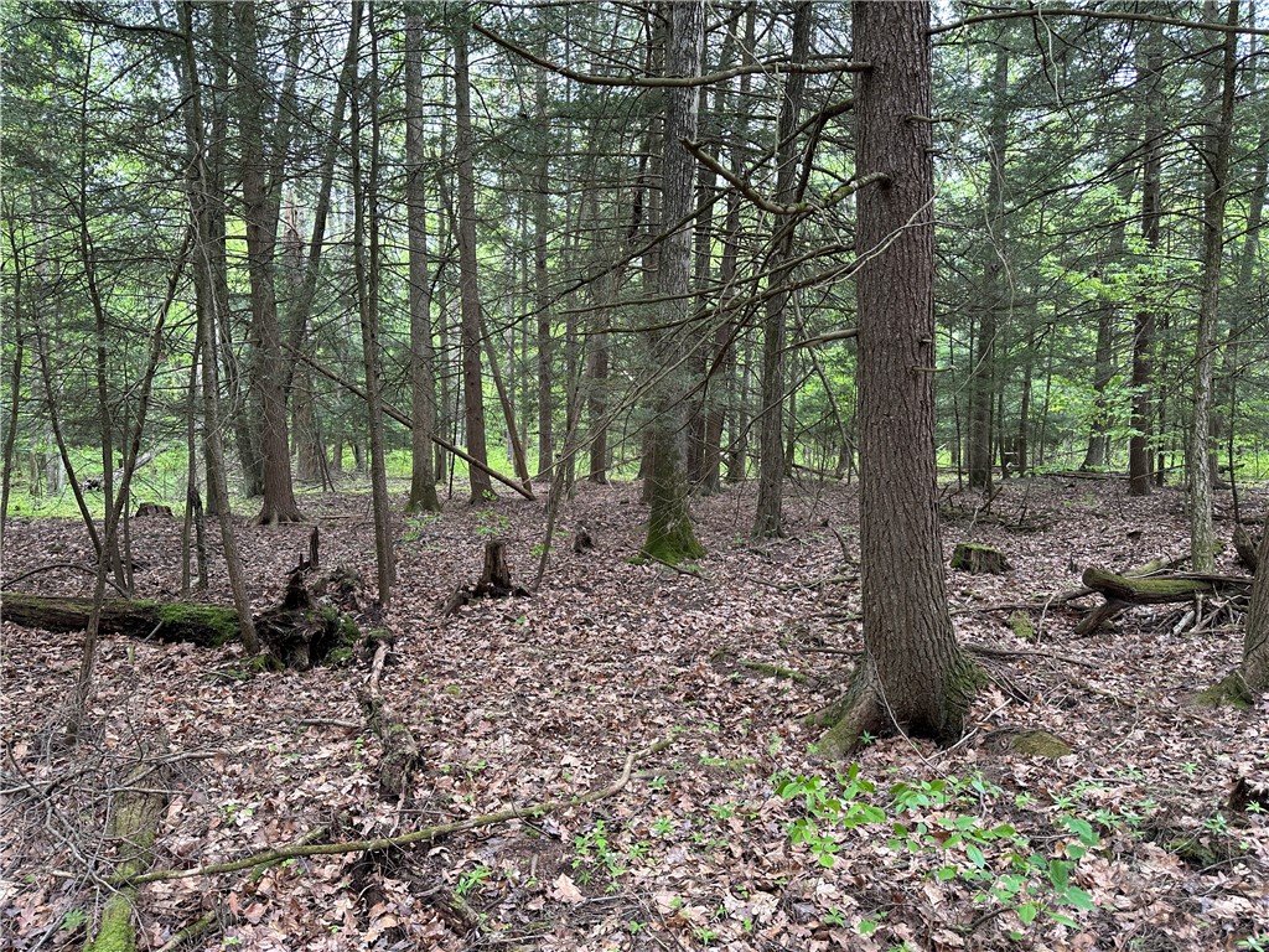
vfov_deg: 56.8
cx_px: 634
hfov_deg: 71.6
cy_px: 476
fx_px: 880
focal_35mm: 24
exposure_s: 1/121
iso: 100
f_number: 1.78
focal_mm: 6.86
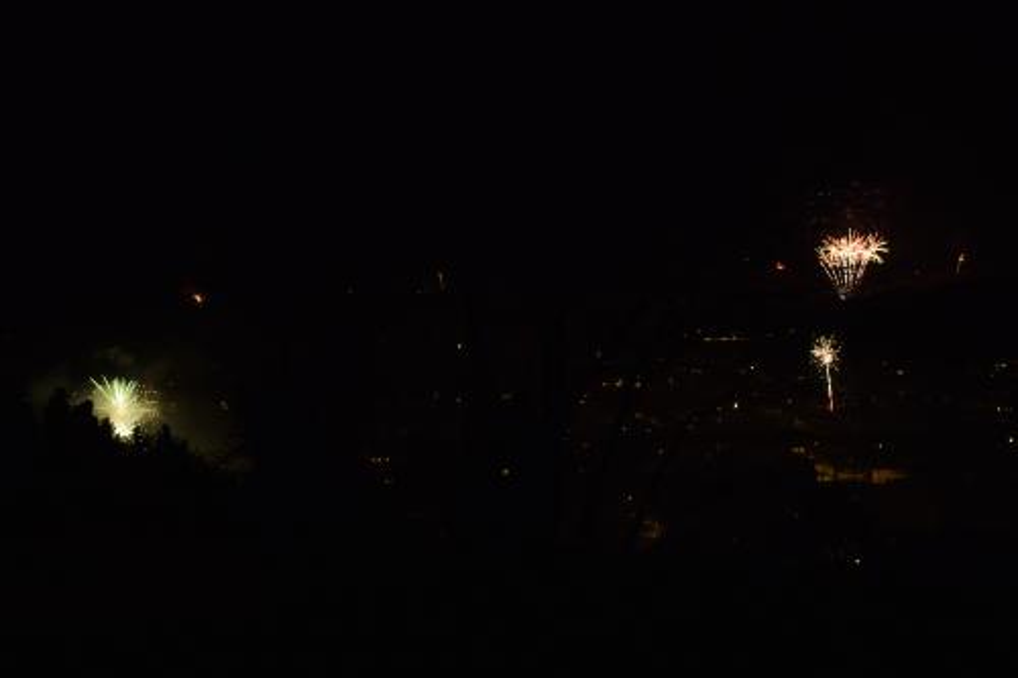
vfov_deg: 16.5
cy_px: 339
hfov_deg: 24.6
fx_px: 2332
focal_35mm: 82
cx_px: 509
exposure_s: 2
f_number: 7.1
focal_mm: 55
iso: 100
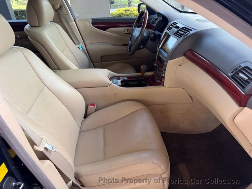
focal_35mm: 24
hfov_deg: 71.6
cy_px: 94
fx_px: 175
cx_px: 126
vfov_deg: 56.8
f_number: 1.78
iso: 125
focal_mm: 6.76
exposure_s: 1/121
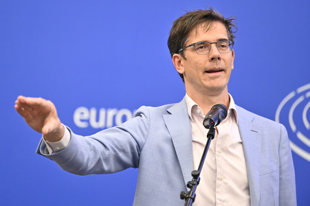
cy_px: 103
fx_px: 1506
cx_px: 155
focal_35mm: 175
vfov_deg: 7.8
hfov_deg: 11.8
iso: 2500
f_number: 2.8
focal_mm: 175
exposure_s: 1/320
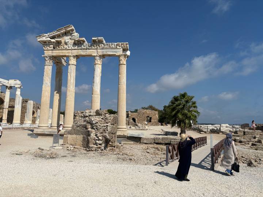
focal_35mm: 26
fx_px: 198
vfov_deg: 53.1
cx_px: 132
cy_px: 98
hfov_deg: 67.3
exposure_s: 1/7692
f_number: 1.6
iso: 50
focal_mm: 5.96
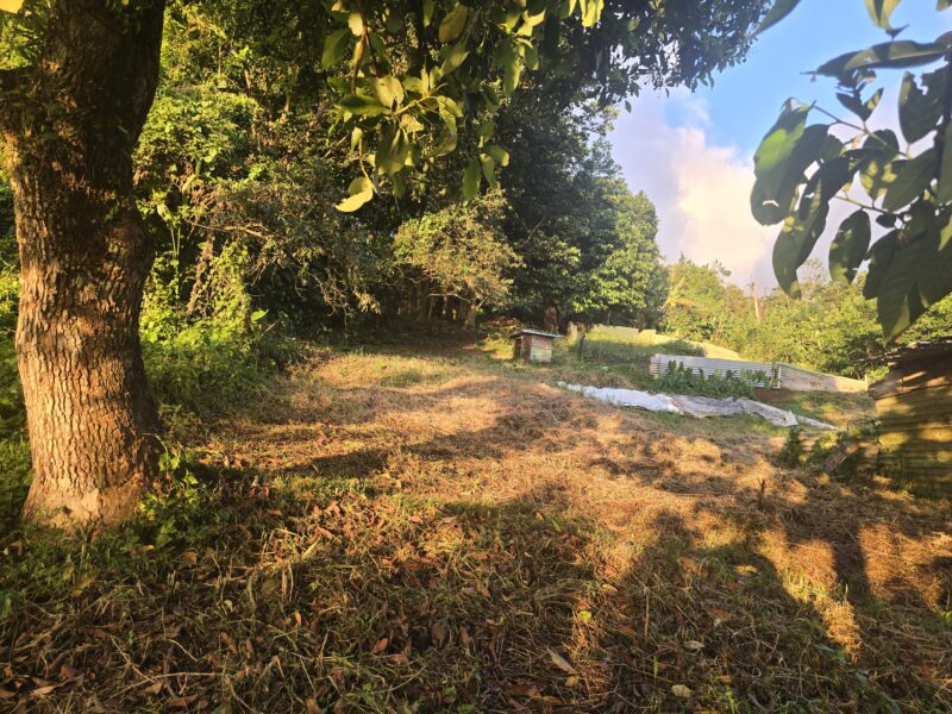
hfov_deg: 73.9
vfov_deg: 58.9
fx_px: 633
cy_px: 357
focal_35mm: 23
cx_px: 476
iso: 50
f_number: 1.7
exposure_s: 1/180
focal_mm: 6.3
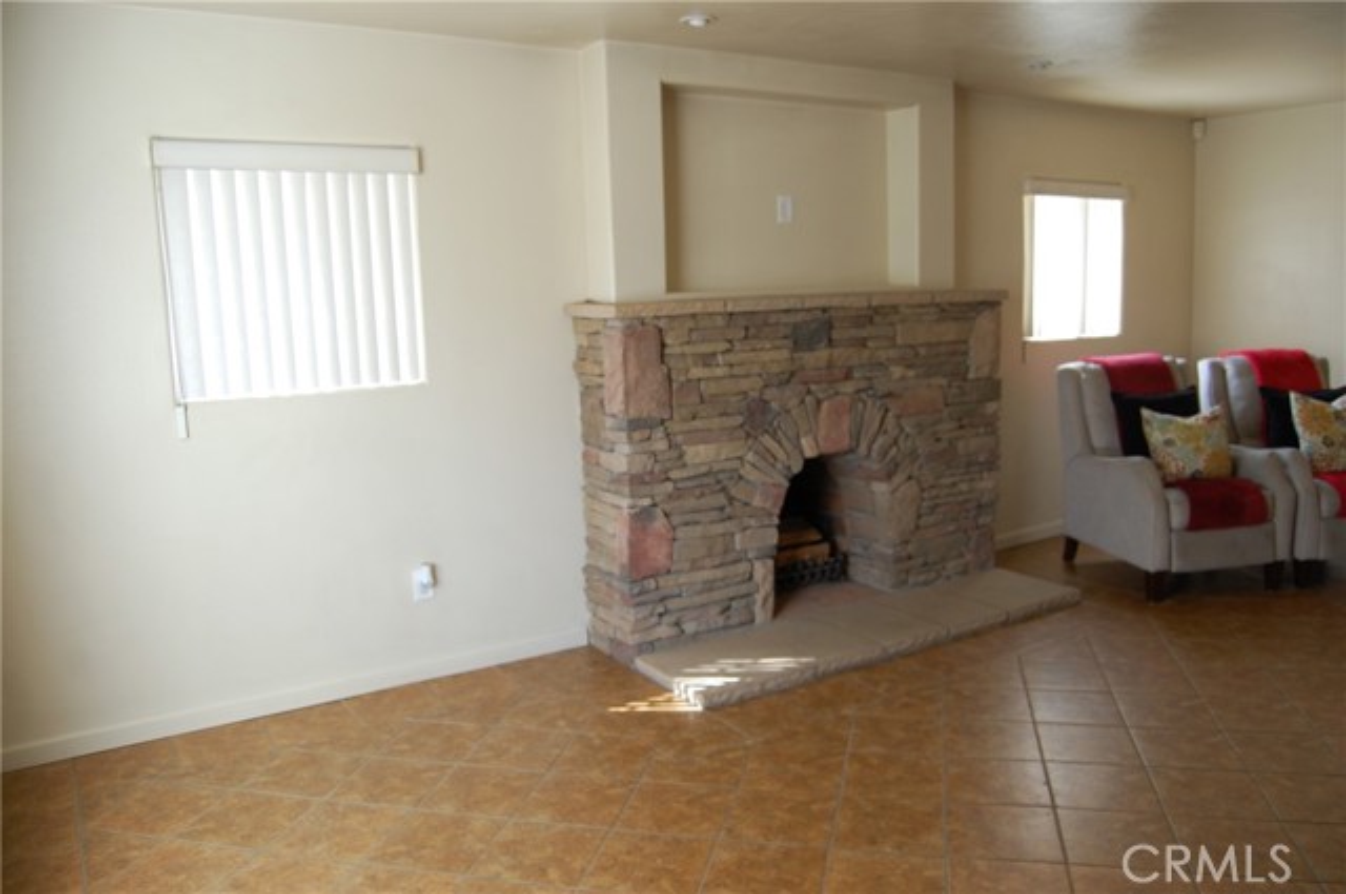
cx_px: 673
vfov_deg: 47.8
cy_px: 447
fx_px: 1008
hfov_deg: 67.4
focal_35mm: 27
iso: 400
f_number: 4
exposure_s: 1/60
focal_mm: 18
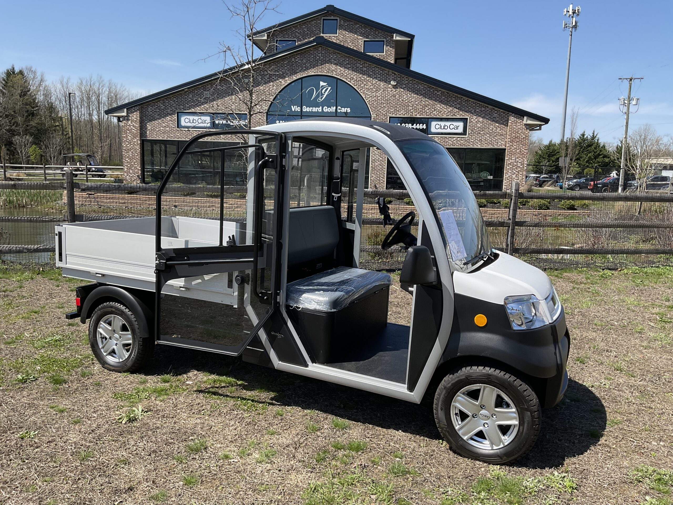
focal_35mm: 29
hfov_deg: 61.7
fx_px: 564
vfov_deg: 48.2
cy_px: 252
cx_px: 336
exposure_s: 1/1250
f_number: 1.8
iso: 16
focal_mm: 3
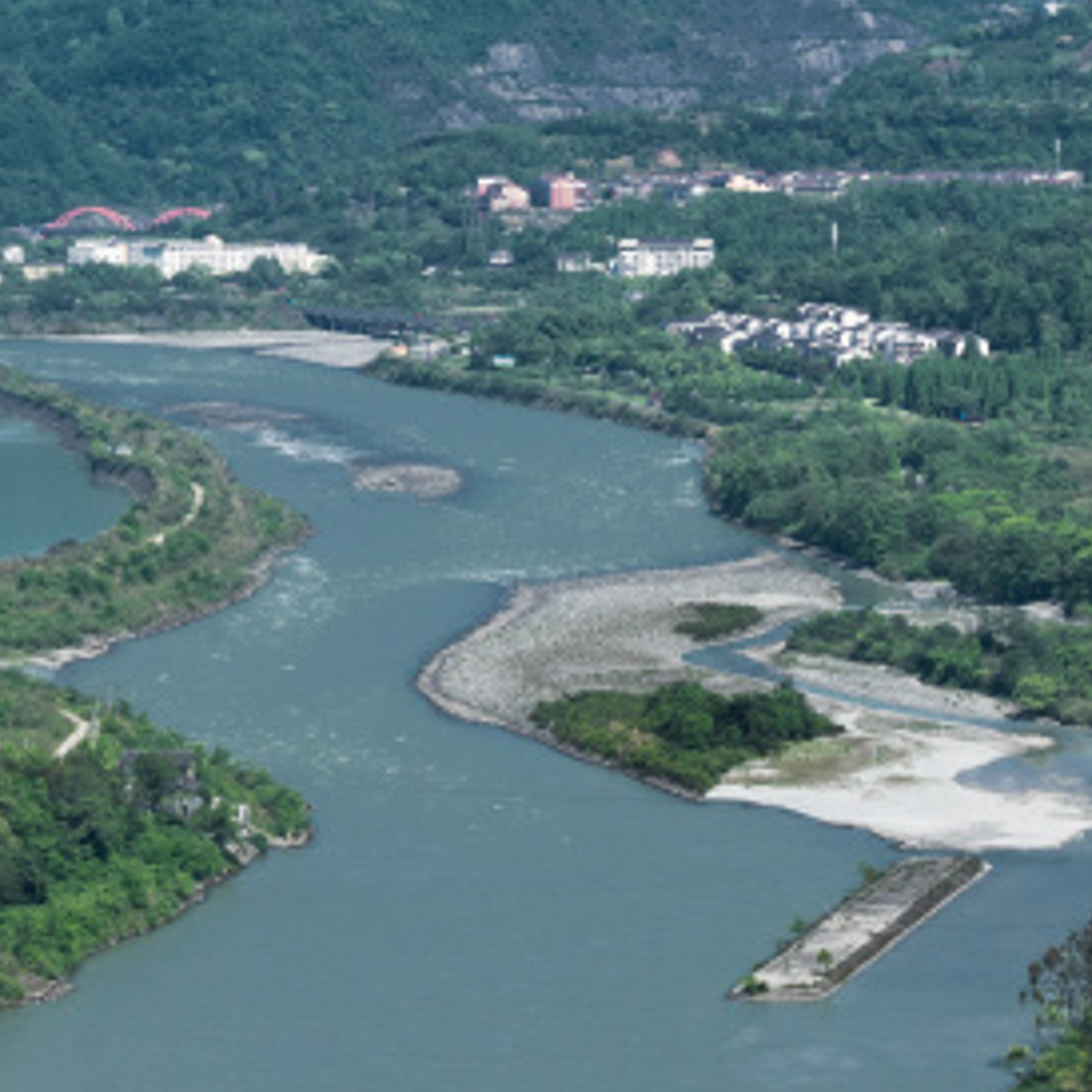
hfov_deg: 9.4
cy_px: 0
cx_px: 84
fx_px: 6638
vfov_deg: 9.3
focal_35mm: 186
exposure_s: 1/125
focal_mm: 50
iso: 100
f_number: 11
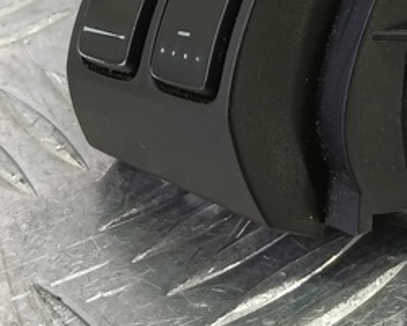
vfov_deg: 16.2
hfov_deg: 20.0
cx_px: 430
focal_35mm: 92
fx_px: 1108
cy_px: -42
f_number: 1.6
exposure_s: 1/50
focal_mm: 4.11
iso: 177
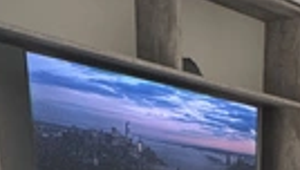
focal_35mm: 50
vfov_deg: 16.4
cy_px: 365
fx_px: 399
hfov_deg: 28.1
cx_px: 446
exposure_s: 1/99
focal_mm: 2.22
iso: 250
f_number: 2.2
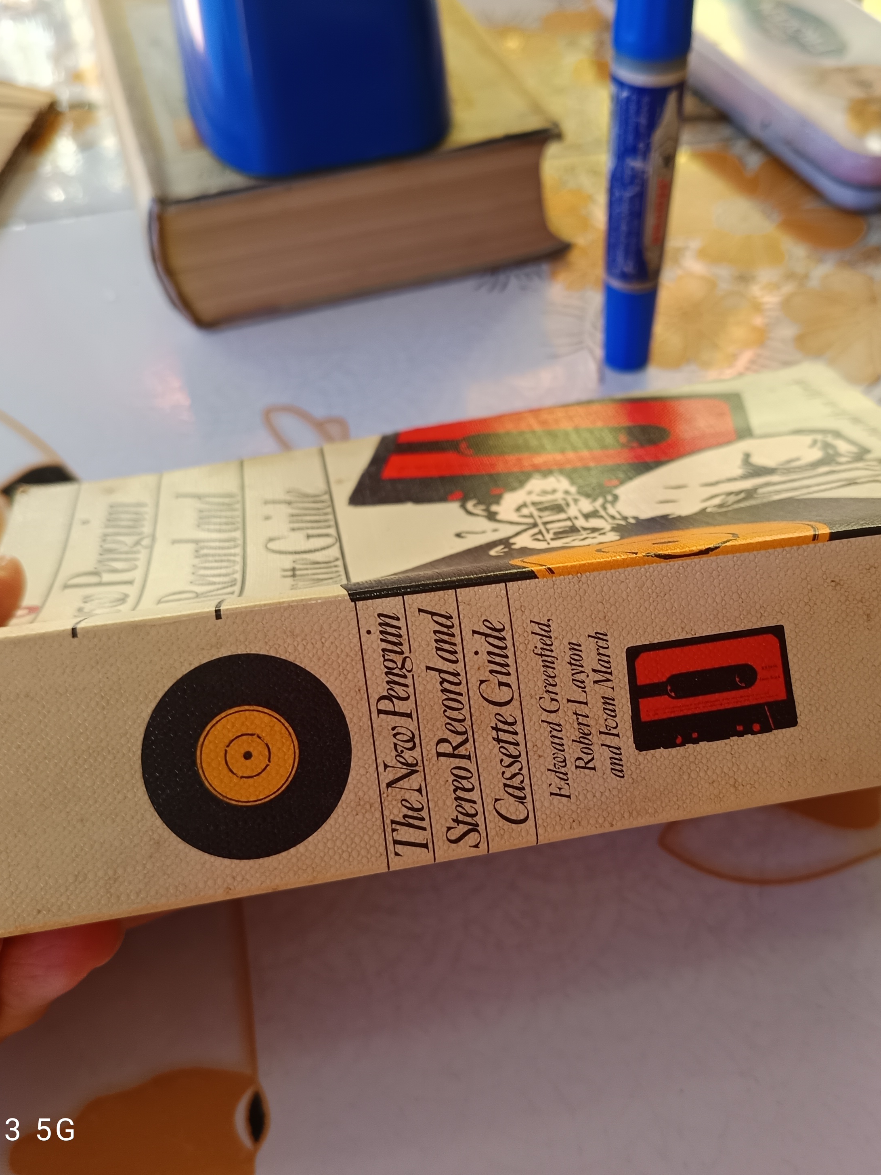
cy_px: 586
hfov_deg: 42.8
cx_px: 520
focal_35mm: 33
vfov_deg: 55.4
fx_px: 1120
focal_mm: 5.31
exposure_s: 1/50
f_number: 1.7
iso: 259
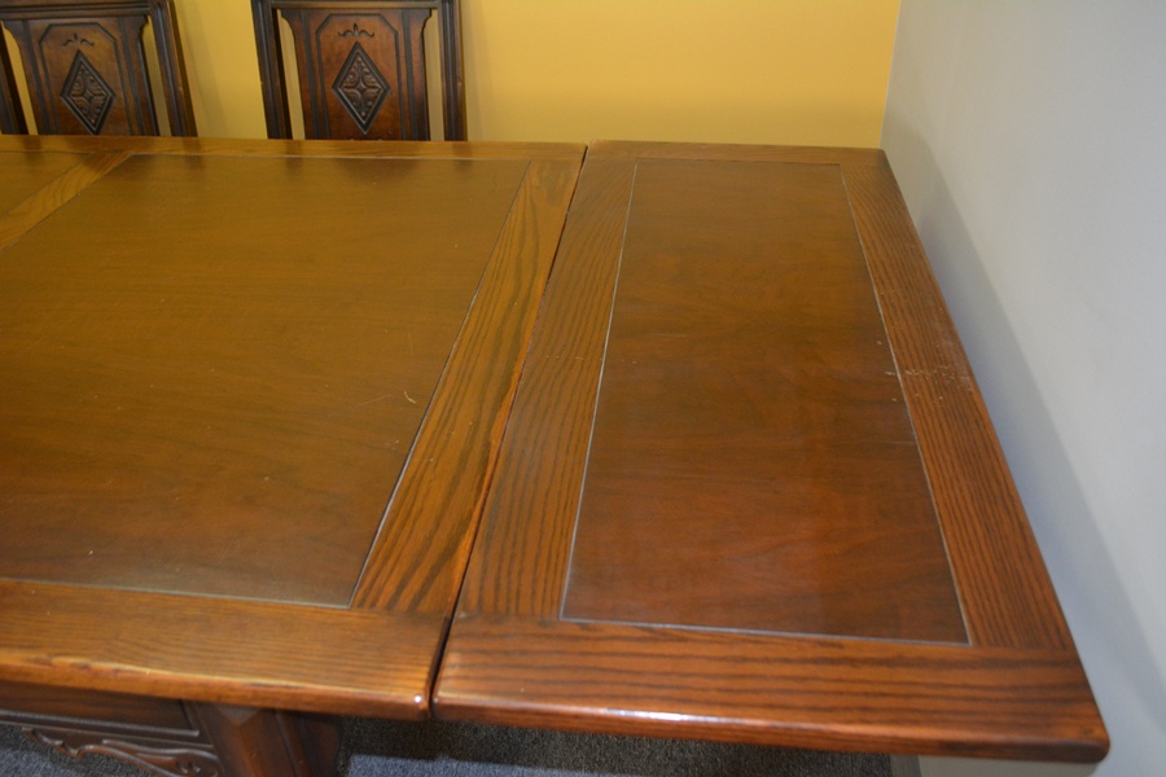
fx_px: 972
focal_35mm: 30
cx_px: 583
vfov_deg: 43.6
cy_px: 388
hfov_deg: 61.9
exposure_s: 1/60
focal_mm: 20
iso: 1800
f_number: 3.8
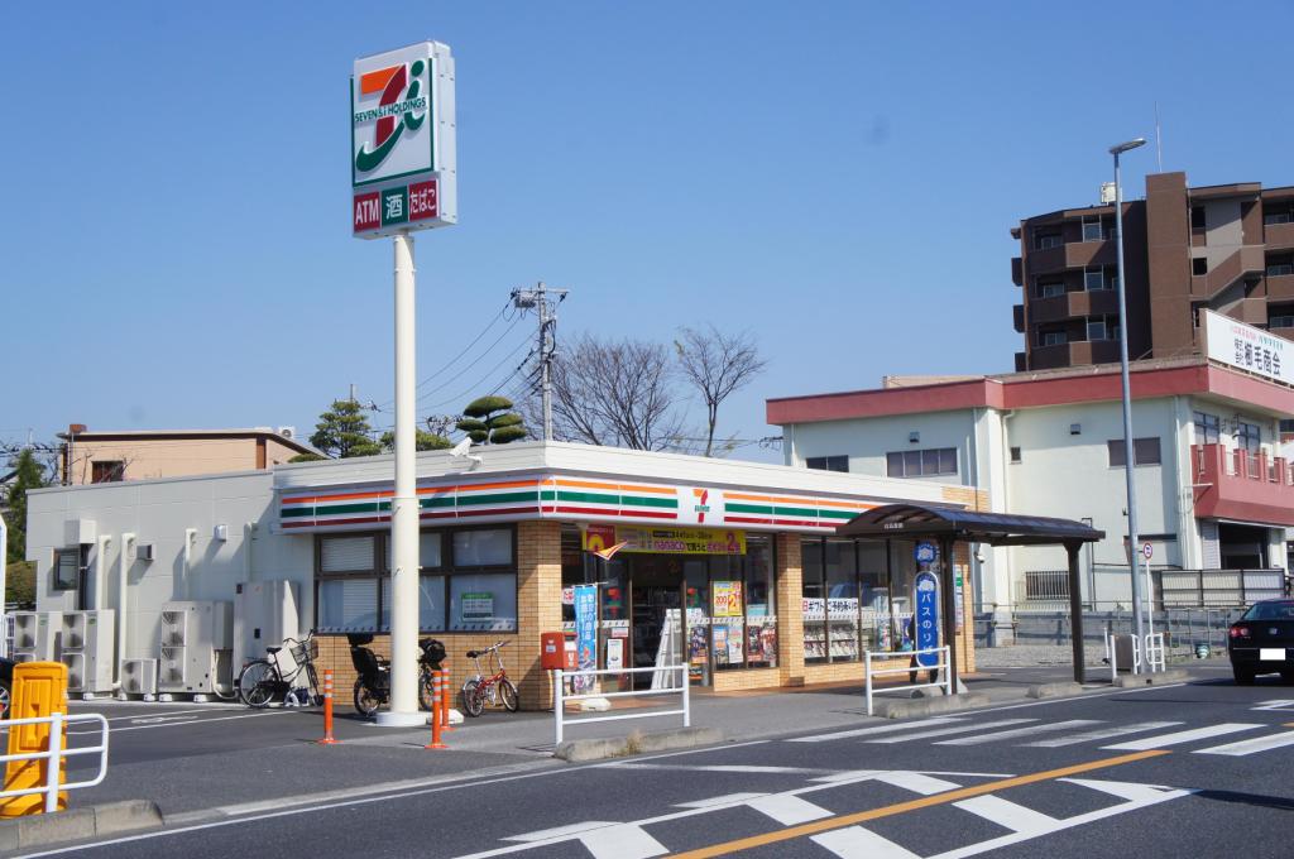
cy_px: 430
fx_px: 1723
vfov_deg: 28.0
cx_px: 647
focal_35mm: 48
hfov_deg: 41.2
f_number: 13
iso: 200
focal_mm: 32
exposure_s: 1/320
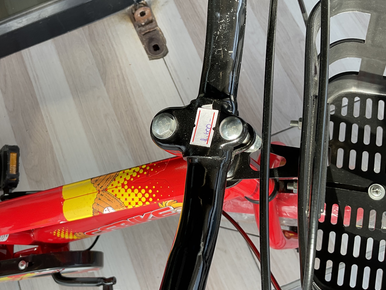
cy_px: 141
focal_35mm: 40
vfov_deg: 36.0
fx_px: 446
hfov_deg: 46.4
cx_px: 147
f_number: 1.8
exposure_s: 1/127
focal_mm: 3
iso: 16
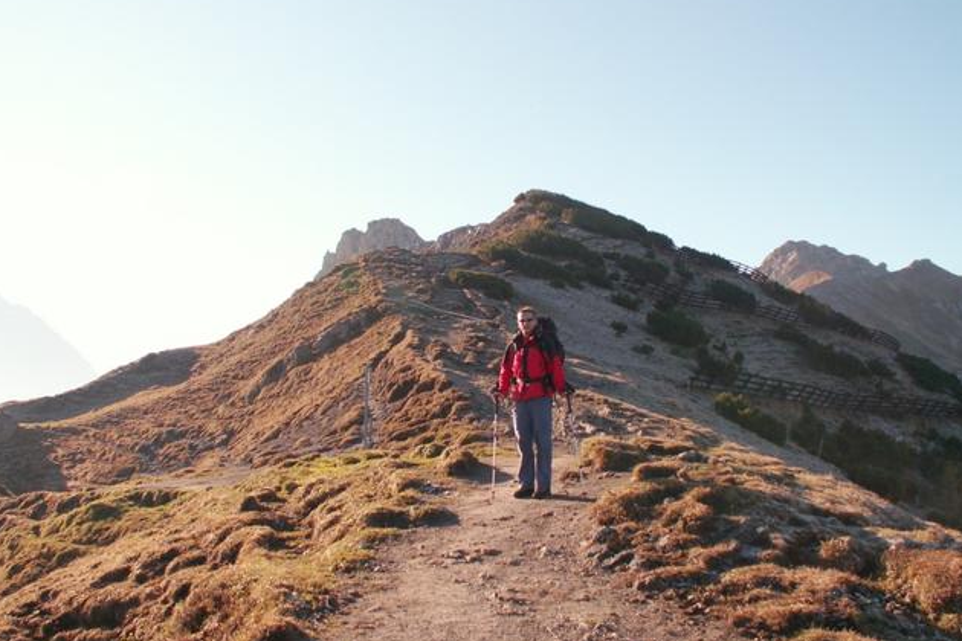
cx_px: 481
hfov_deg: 51.9
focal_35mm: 37
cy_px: 320
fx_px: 989
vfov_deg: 35.9
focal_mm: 5.86
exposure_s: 1/320
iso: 50
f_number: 3.5
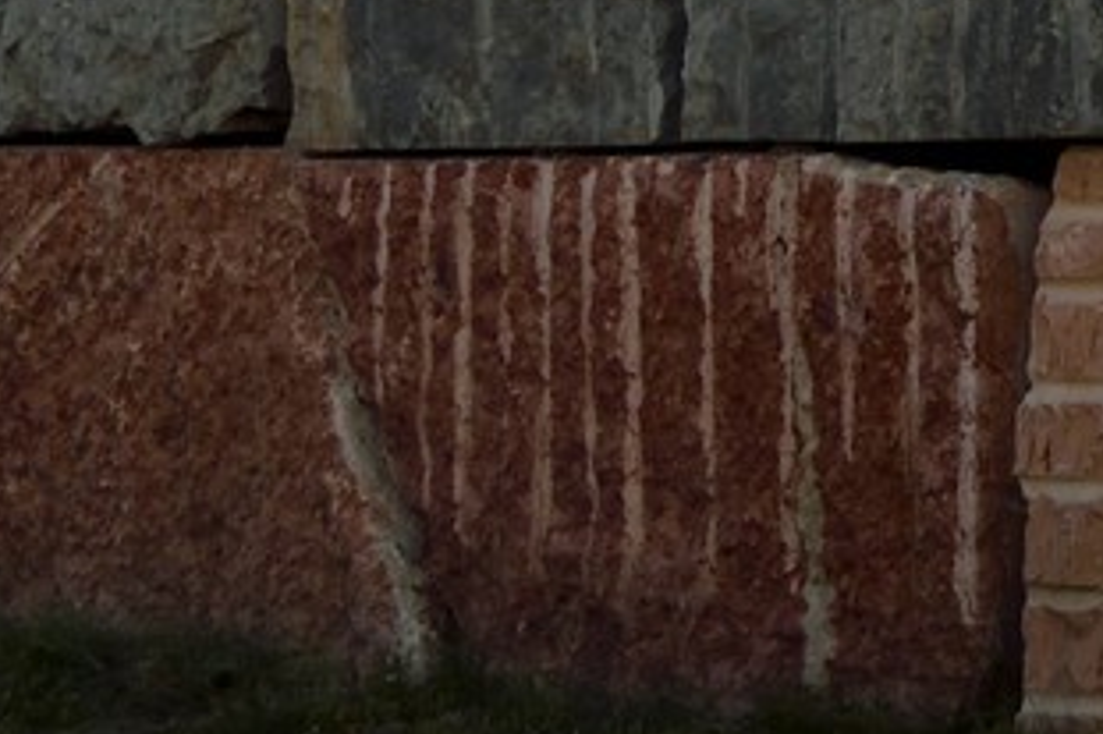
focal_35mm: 175
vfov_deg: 7.4
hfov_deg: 10.2
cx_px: 2649
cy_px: -886
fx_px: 5359
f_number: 11
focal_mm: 34
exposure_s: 1/160
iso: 200
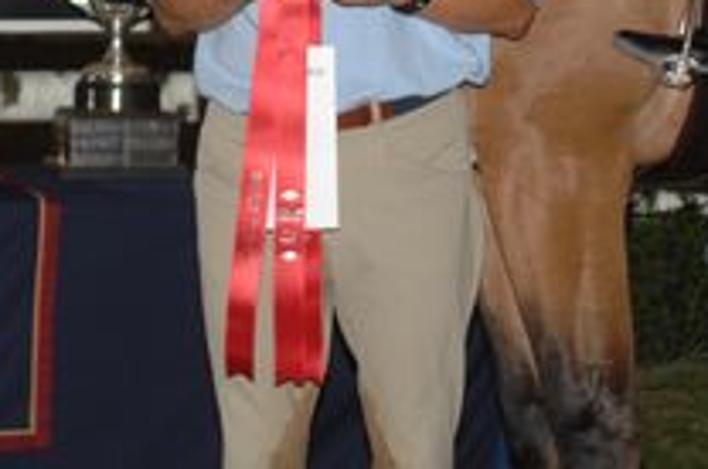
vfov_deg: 5.6
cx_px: 68
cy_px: -250
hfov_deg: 8.6
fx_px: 4713
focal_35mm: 240
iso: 200
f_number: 4.2
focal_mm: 52
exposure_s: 1/125
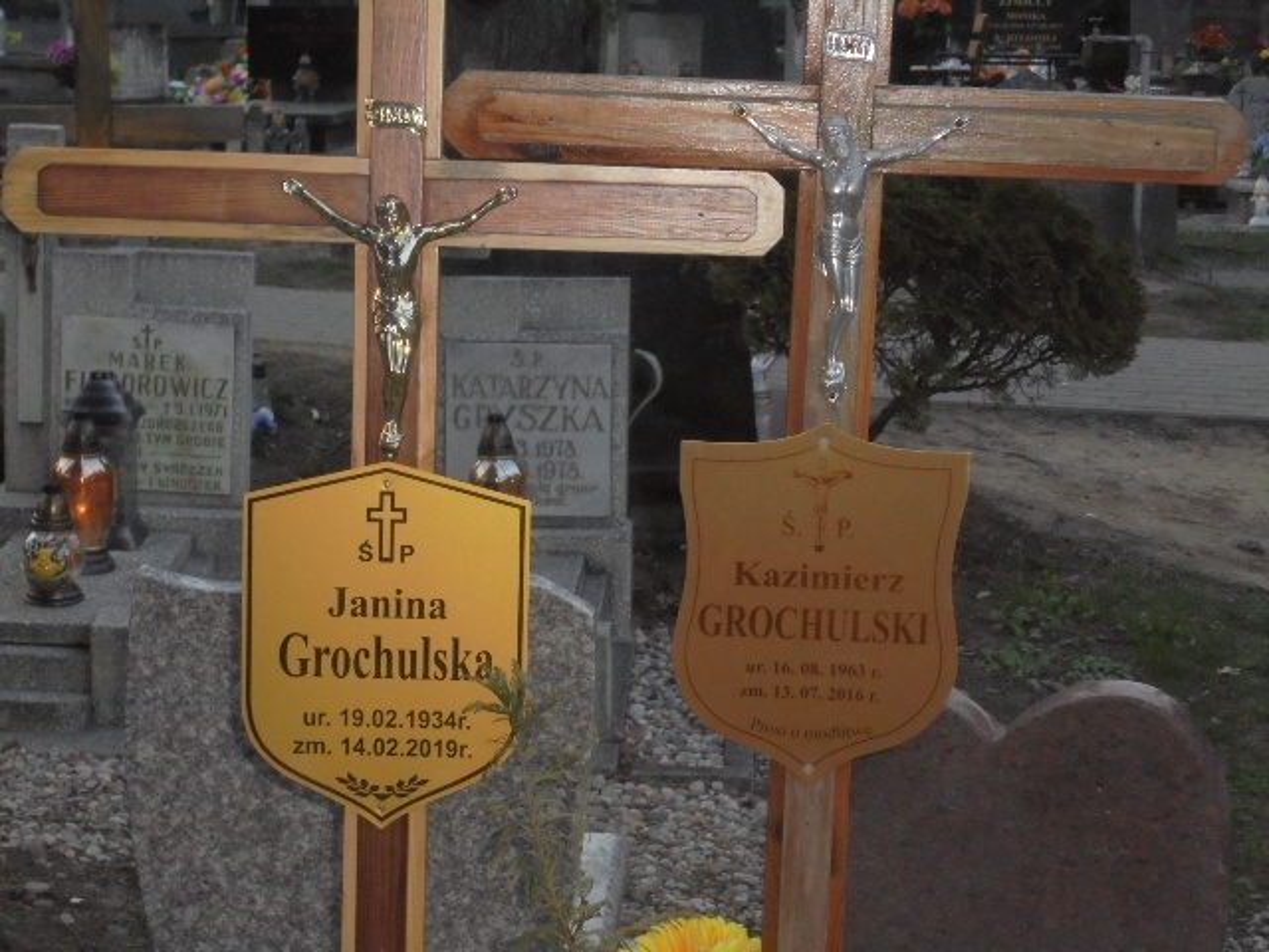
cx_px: 634
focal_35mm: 83
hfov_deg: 23.6
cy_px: 476
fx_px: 3043
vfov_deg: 17.8
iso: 400
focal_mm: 14.9
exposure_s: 1/60
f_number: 6.7
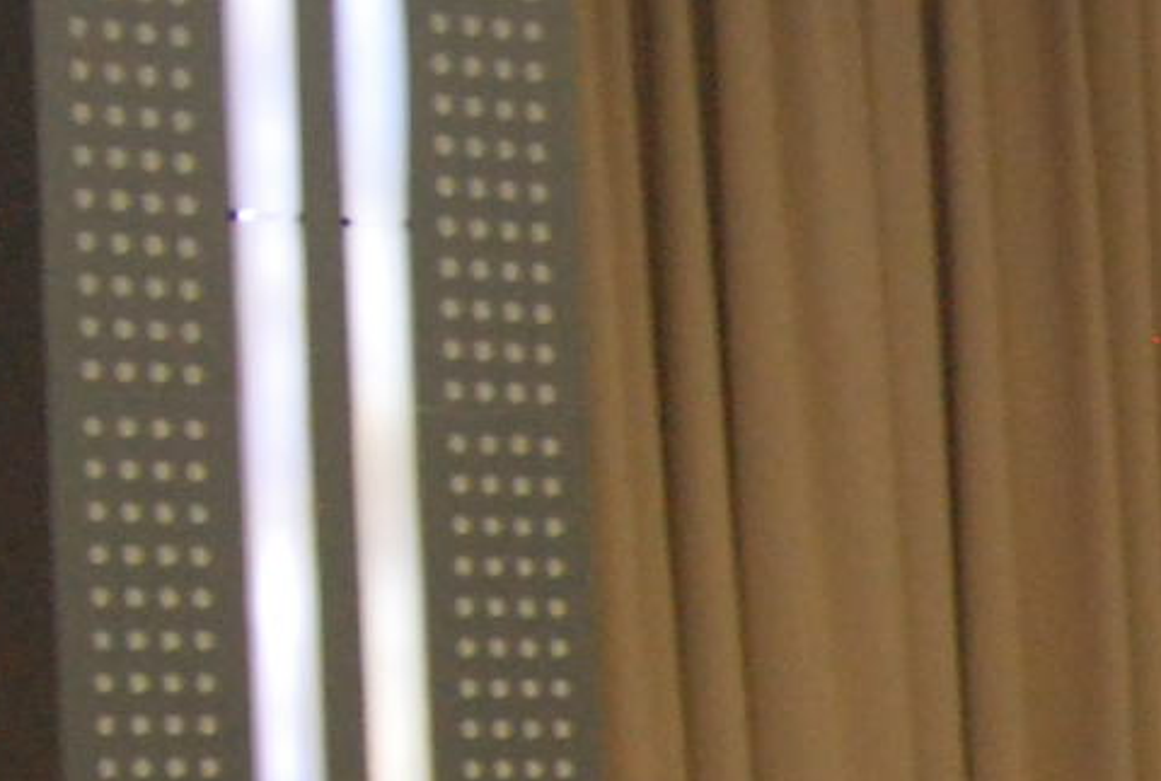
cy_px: 1359
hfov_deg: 8.8
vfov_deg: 6.3
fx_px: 7018
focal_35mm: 217
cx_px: 2506
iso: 1000
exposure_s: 1/60
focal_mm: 24
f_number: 5
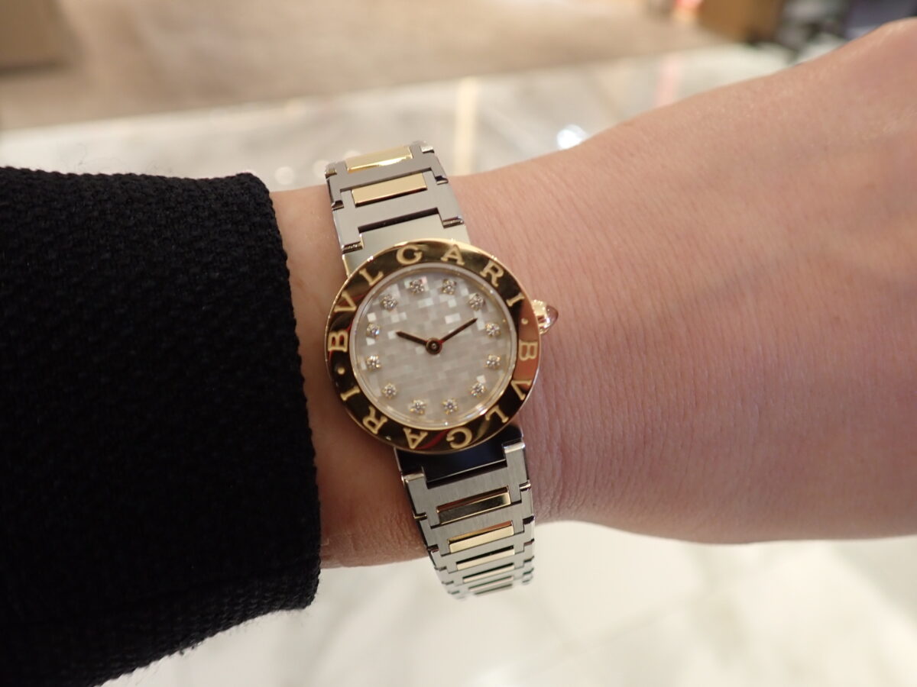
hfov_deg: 60.0
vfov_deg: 46.8
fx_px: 795
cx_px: 458
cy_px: 344
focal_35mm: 30
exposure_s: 1/60
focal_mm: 5.4
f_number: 2.3
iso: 200
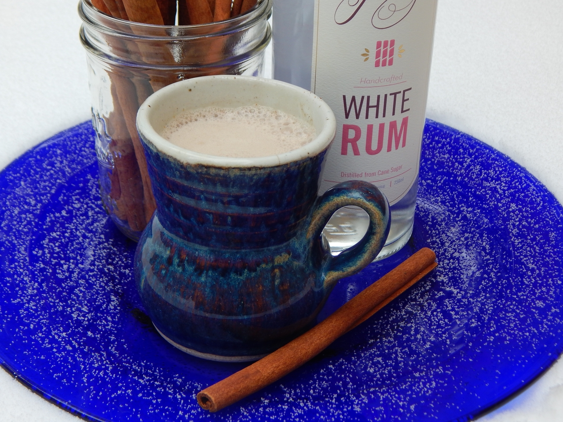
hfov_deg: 31.7
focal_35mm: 61
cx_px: 282
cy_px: 211
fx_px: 992
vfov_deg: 24.0
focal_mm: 10.9
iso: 125
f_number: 4
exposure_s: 1/30
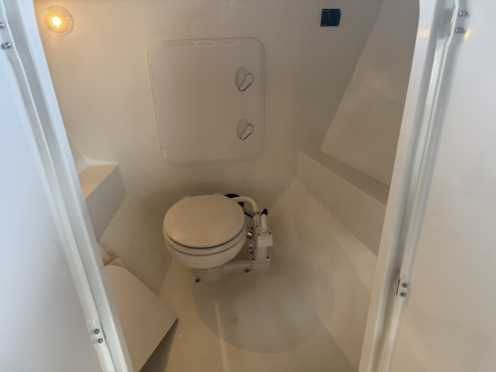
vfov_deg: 56.8
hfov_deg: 71.6
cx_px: 248
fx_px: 344
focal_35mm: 24
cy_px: 186
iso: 160
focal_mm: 6.76
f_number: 1.78
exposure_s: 1/50
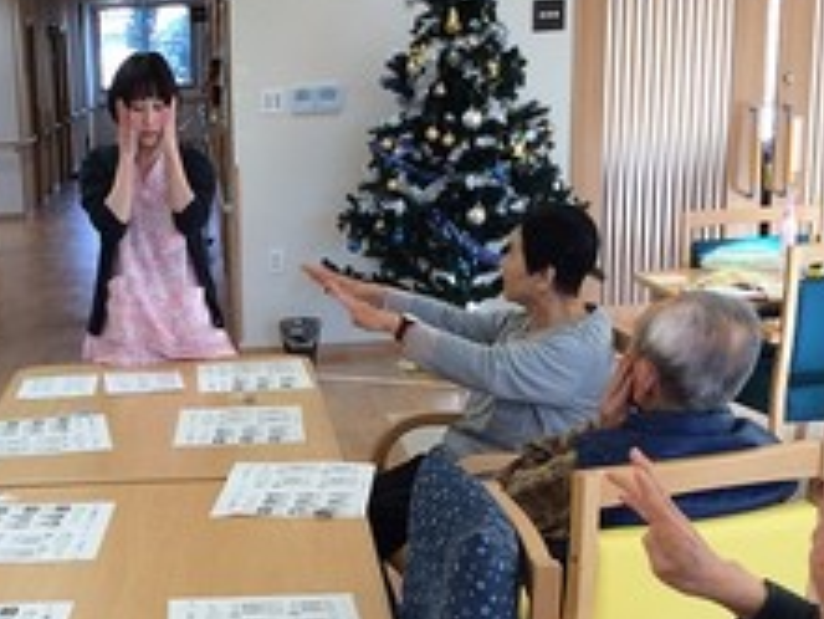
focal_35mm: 72
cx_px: 73
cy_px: 533
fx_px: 1715
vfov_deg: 20.1
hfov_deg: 26.1
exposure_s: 1/60
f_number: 2.2
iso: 32
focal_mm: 4.15
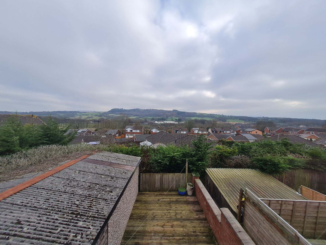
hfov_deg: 106.2
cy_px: 122
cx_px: 163
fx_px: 122
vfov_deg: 89.9
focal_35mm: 13
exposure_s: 1/646
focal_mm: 1.74
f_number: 2.2
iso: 50
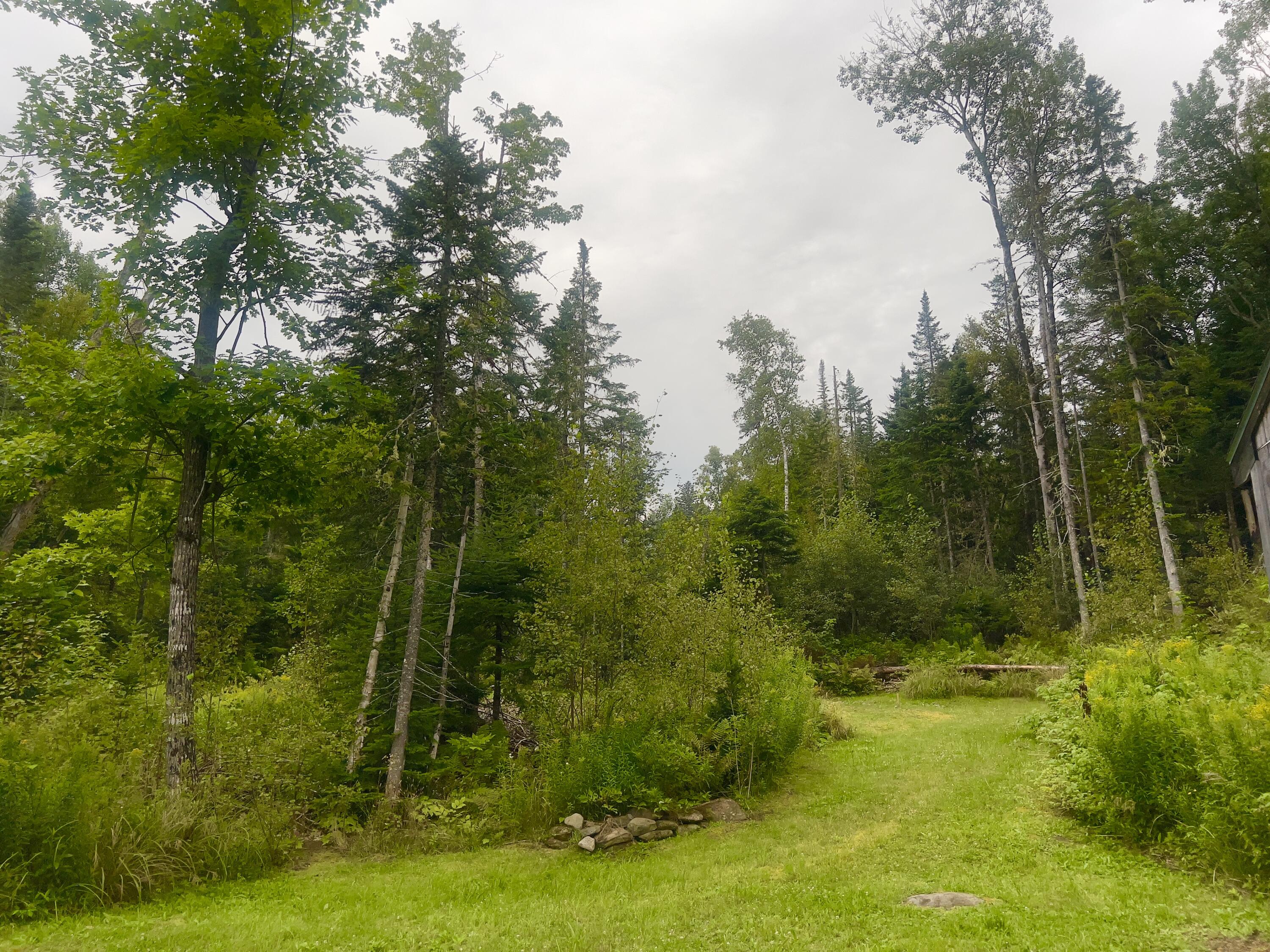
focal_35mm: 26
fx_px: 954
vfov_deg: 53.1
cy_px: 476
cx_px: 635
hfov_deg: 67.3
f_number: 1.5
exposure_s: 1/4274
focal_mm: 5.7
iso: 32
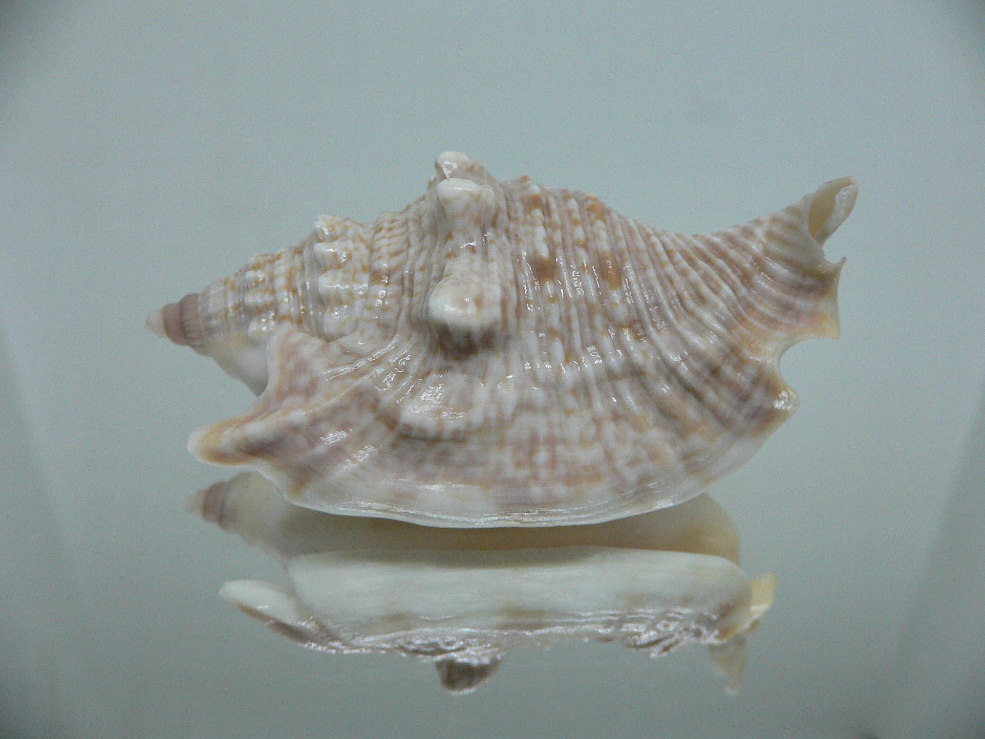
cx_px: 492
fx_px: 996
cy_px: 370
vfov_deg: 40.7
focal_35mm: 35
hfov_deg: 52.6
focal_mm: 4.6
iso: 200
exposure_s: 1/60
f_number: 2.8
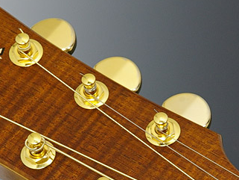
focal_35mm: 337
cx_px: 96
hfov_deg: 5.9
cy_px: 169
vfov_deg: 4.4
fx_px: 2328
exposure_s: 1
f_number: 16
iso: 400
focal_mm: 113
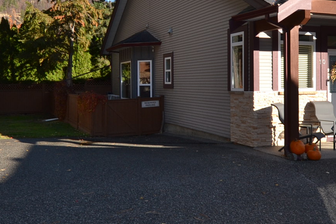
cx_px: 160
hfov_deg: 48.4
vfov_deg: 33.2
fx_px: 373
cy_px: 77
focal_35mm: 40
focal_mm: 10
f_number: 6.3
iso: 100
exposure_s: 1/160
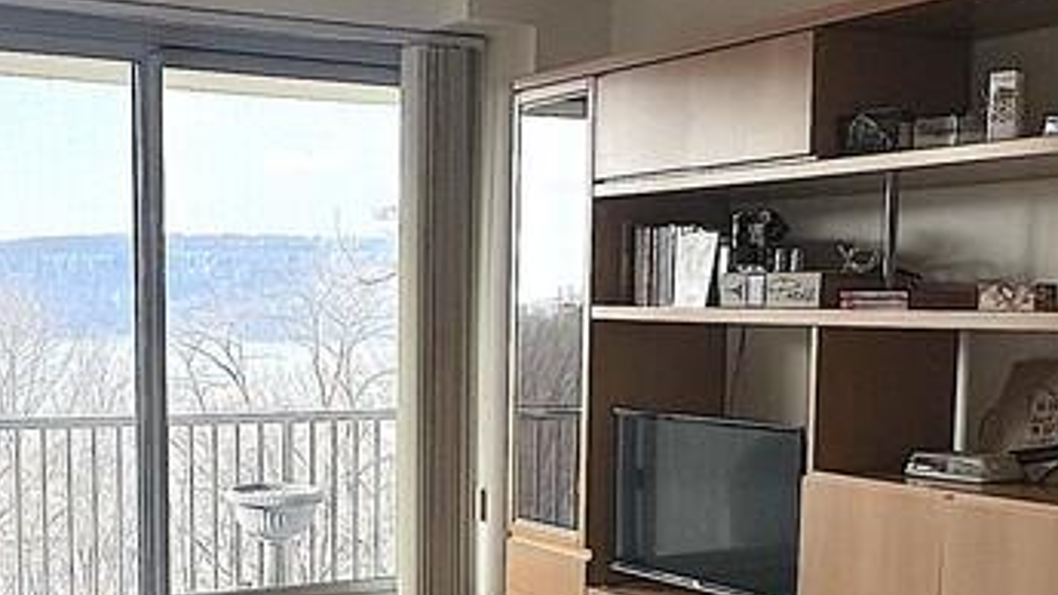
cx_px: 443
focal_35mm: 59
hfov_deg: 35.4
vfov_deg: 20.0
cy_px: 531
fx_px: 1655
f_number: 2.2
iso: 40
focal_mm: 2.22
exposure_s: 1/158
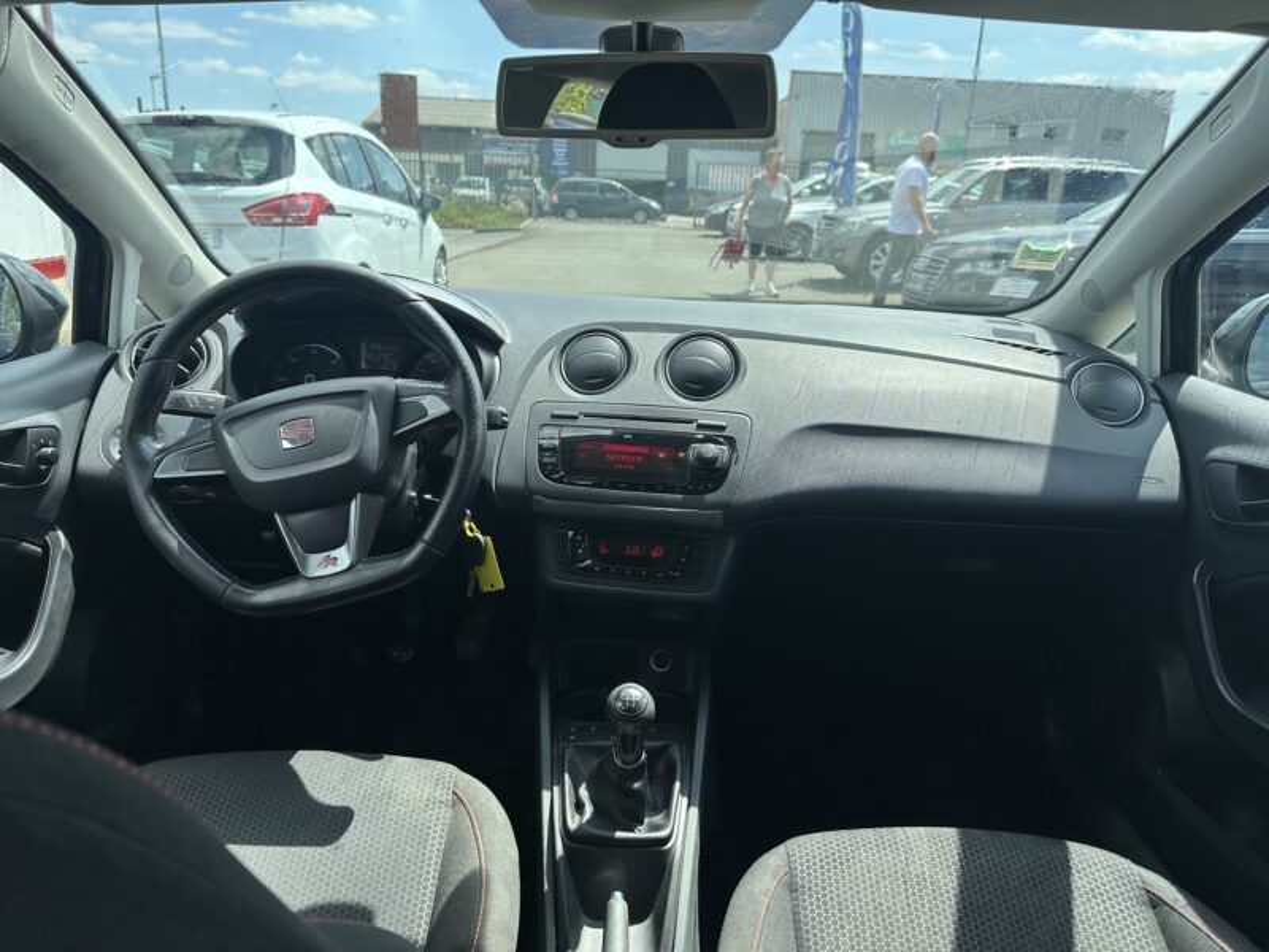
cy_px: 476
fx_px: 880
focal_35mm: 24
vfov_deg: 56.8
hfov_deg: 71.6
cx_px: 634
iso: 80
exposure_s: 1/1517
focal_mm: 6.86
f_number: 1.78
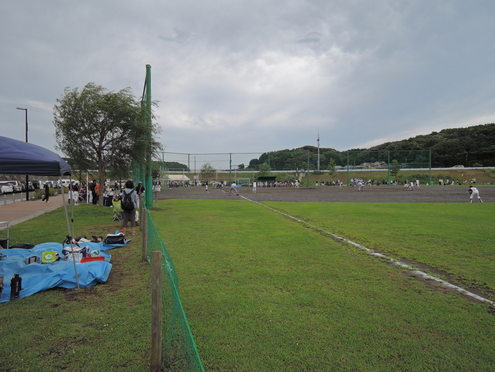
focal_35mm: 24
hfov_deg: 71.6
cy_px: 186
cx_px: 248
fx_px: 343
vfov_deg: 56.8
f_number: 2.8
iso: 80
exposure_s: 1/1000
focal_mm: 5.1
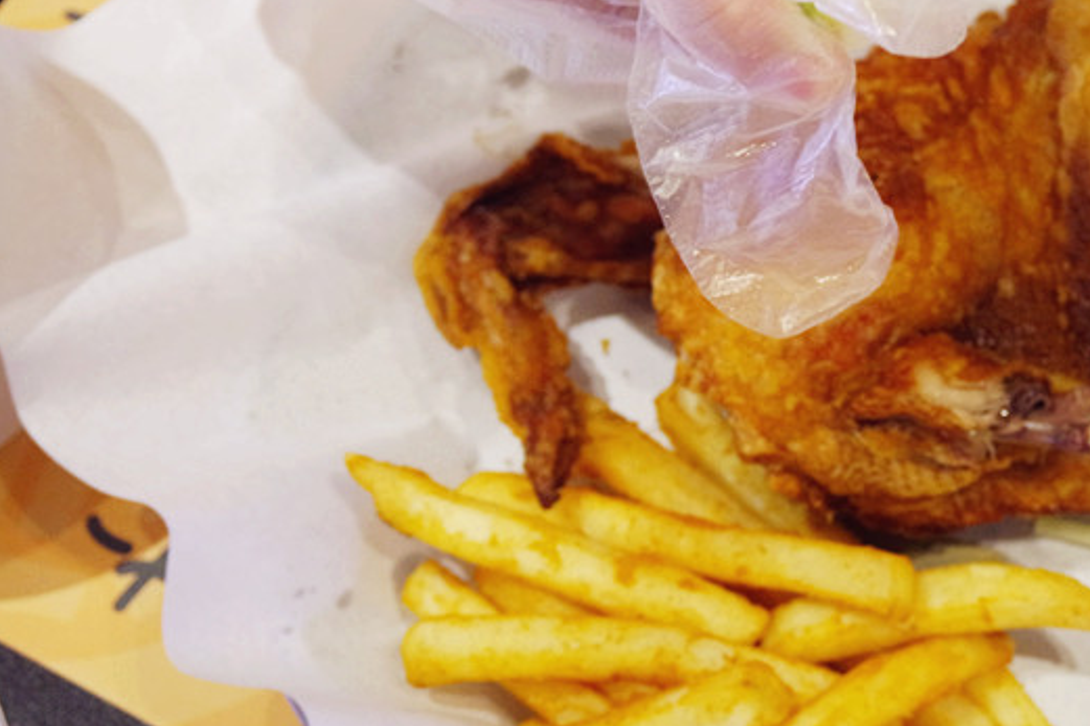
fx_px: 1998
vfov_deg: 20.4
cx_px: 814
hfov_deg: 30.0
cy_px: 181
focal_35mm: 66
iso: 800
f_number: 4
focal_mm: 16
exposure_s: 1/15
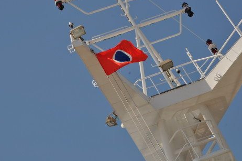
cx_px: 118
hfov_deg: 12.1
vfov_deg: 8.0
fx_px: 1145
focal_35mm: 171
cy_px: 76
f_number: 11
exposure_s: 1/500
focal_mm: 105
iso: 200
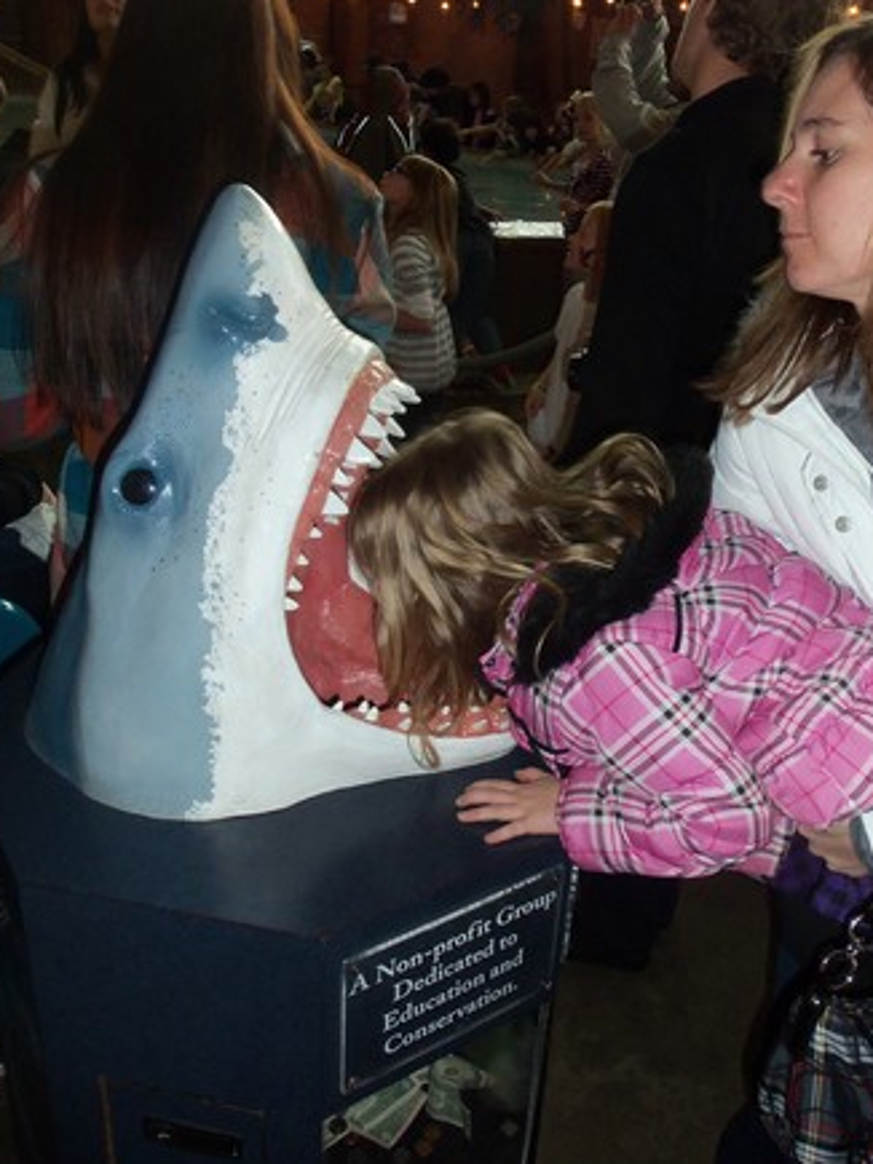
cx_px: 442
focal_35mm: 32
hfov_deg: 44.1
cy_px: 557
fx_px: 1077
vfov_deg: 56.8
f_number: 3.4
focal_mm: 5.2
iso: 100
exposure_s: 1/30
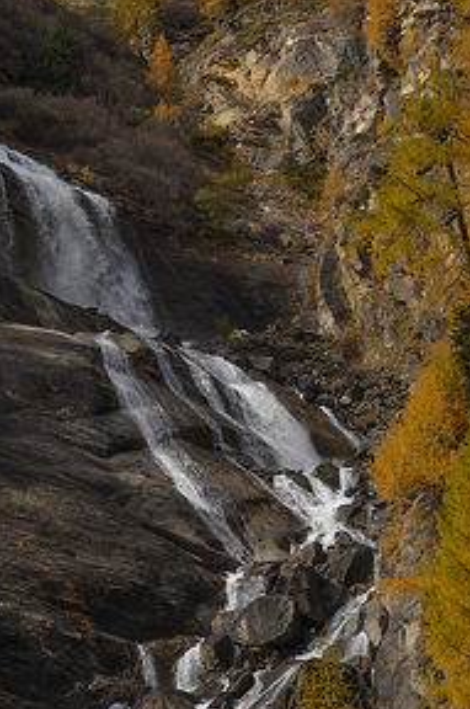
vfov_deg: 13.2
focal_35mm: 156
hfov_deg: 8.7
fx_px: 3066
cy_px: 332
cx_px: 31
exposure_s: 1/400
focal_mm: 50
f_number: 8
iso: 100
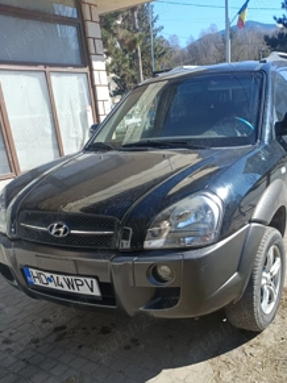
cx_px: 184
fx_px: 365
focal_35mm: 33
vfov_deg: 54.5
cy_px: 247
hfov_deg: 42.5
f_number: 1.7
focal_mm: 5.31
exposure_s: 1/194
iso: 50
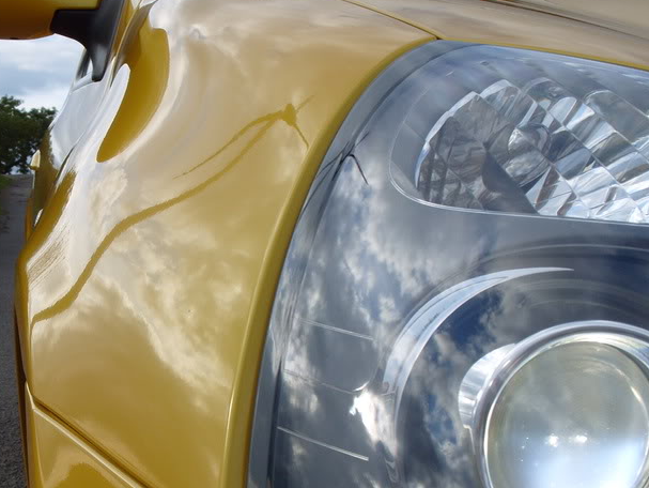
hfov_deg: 31.9
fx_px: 1107
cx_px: 138
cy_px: 326
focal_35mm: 59
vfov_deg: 24.7
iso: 80
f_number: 5.3
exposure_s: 1/250
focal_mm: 7.8
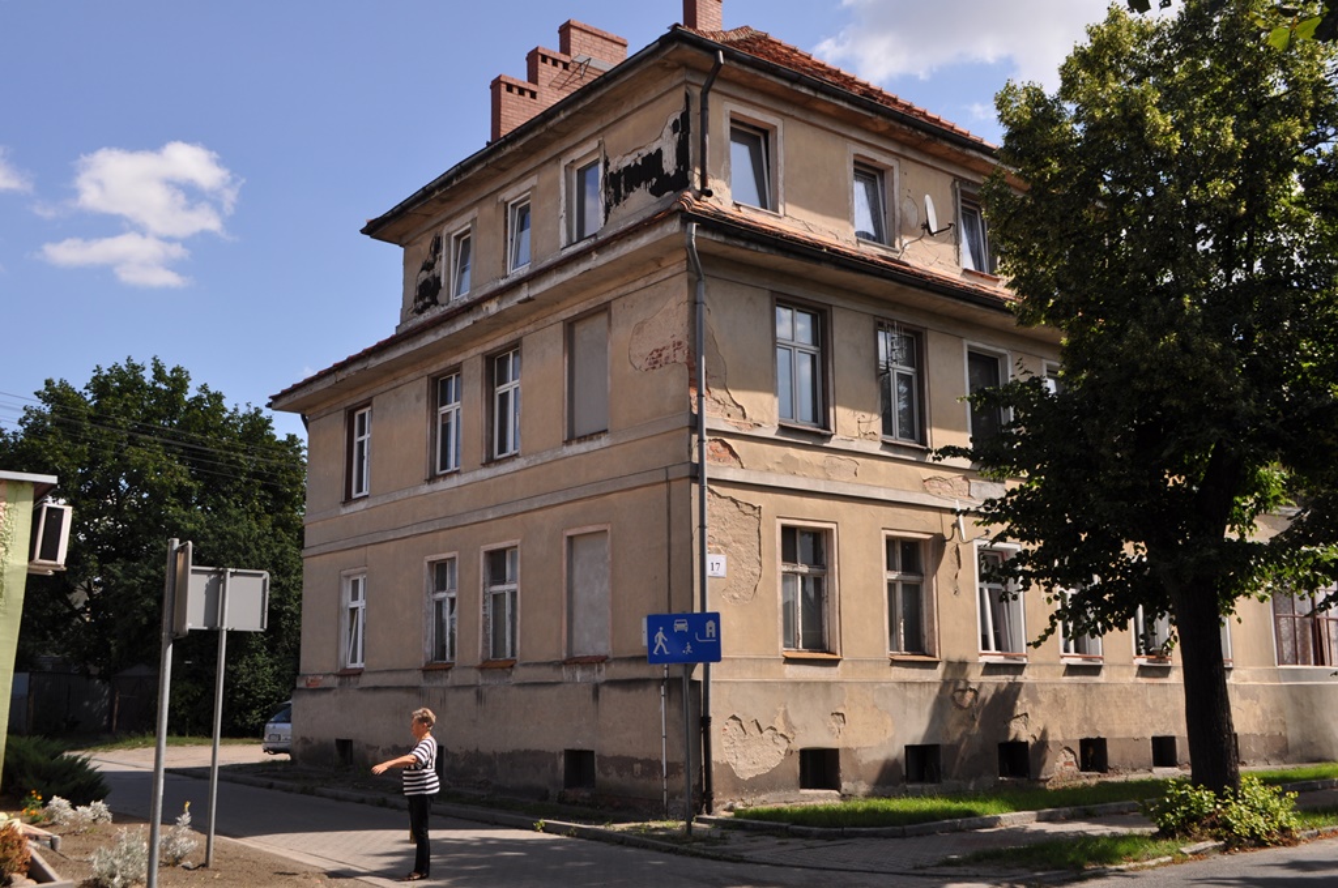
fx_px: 1225
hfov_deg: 57.3
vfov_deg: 39.9
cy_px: 444
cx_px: 669
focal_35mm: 33
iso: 200
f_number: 8
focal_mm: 22
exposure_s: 1/250
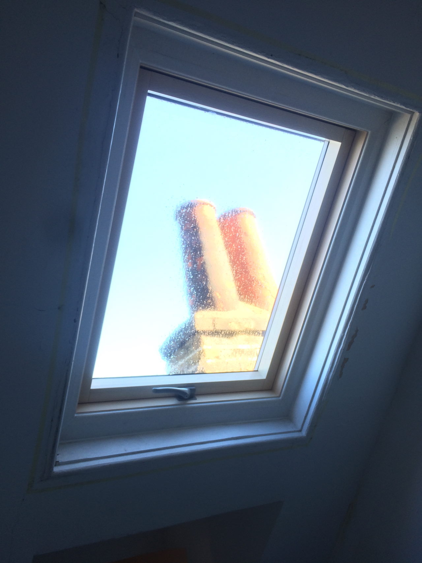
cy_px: 282
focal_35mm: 29
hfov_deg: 48.2
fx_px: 471
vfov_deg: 61.7
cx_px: 211
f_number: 2.2
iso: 40
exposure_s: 1/50
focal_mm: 4.15
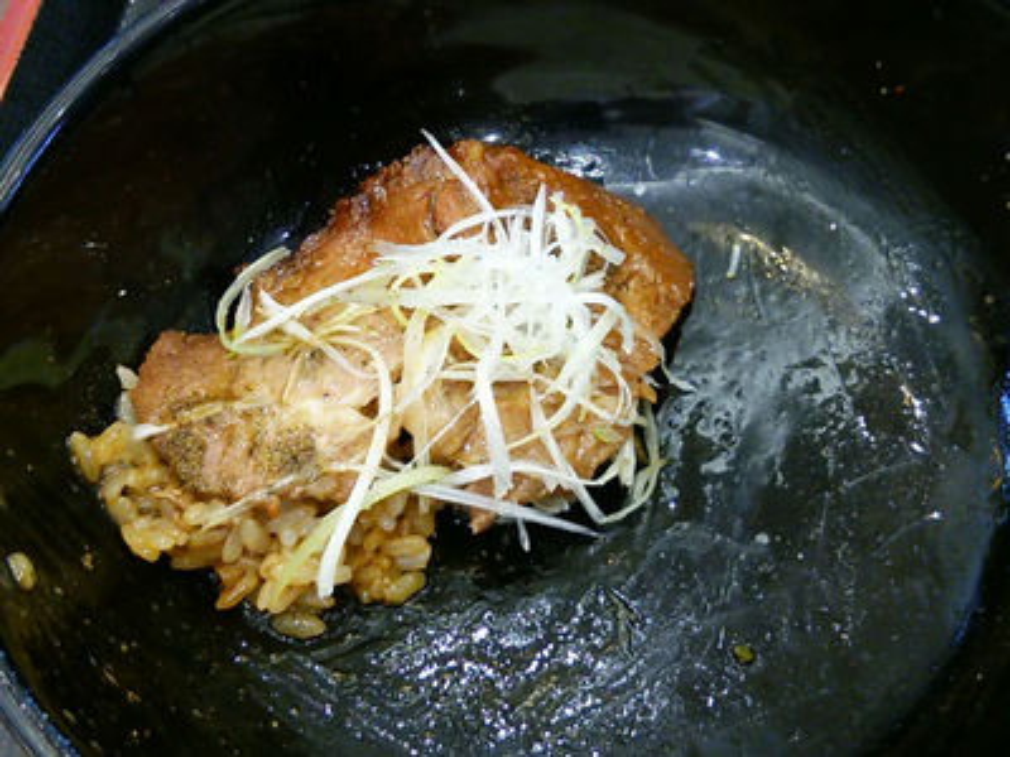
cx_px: 505
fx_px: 875
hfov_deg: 60.0
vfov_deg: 46.8
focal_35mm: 30
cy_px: 378
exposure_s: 1/44
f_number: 1.94
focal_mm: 4.06
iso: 125
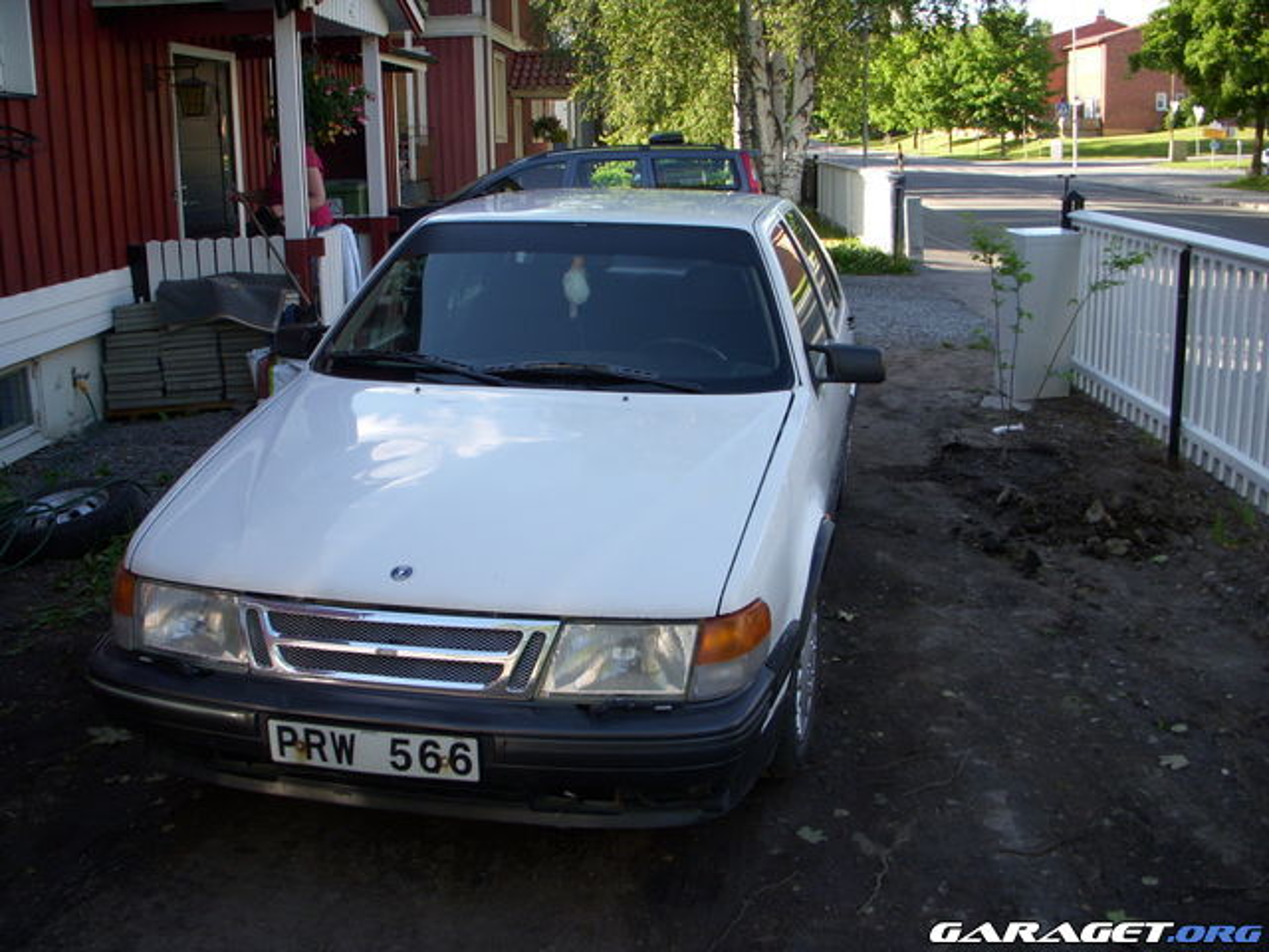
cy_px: 476
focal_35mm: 38
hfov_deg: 49.0
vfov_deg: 37.7
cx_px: 634
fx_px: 1393
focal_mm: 6.3
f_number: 3.3
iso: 100
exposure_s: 1/160
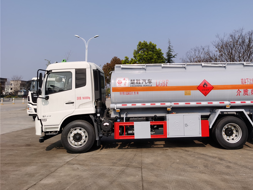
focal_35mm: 33
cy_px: 82
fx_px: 241
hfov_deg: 54.9
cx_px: 154
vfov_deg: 42.8
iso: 50
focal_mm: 5.56
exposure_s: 1/5405
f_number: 1.6
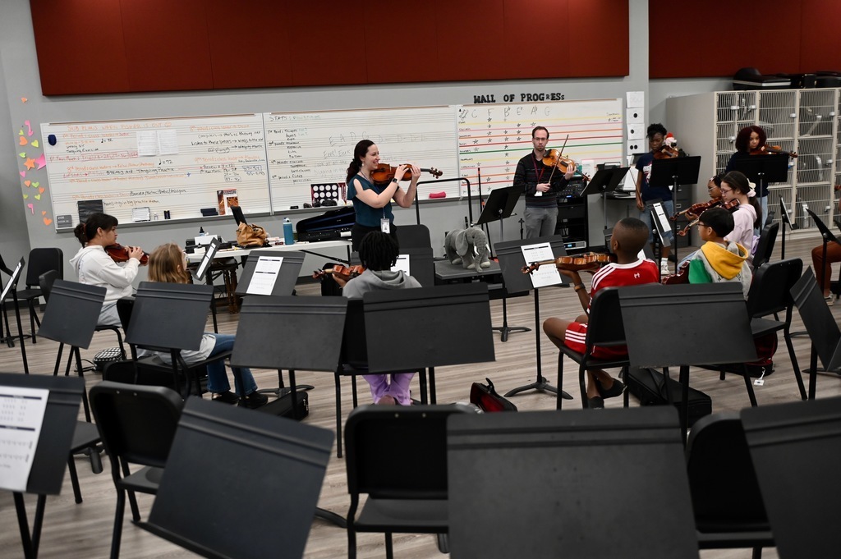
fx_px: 724
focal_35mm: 31
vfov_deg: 42.3
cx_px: 420
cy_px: 280
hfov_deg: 60.3
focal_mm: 31
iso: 1600
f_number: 2.8
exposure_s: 1/200
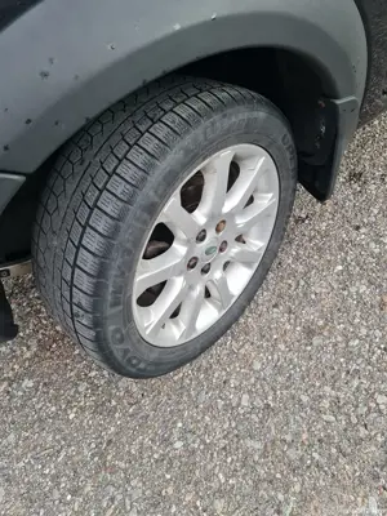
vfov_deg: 69.4
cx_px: 194
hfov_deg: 54.9
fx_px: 373
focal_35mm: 25
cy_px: 258
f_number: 1.8
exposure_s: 1/100
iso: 320
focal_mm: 7
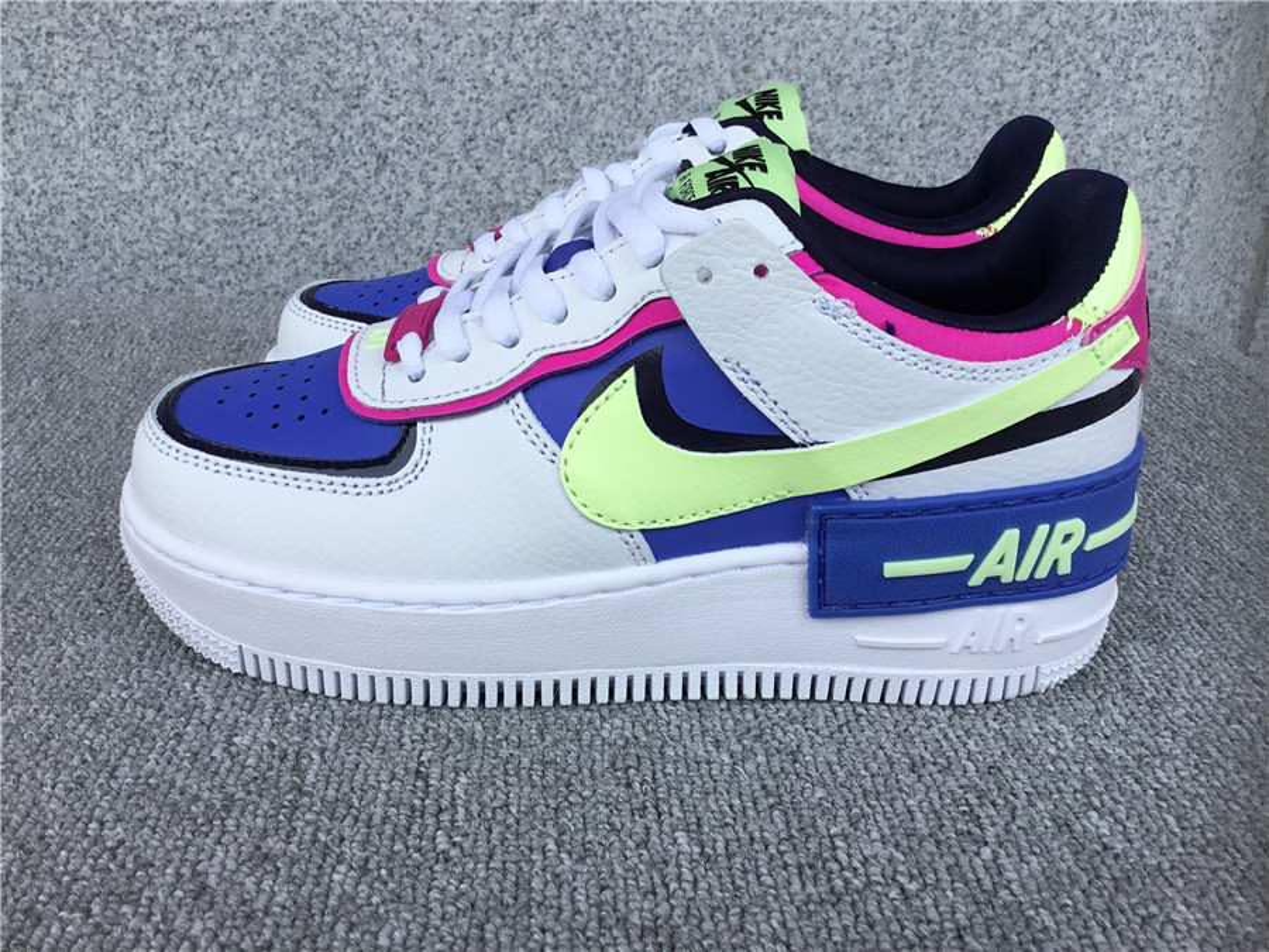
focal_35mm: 31
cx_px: 634
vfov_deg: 45.4
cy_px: 476
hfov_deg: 58.4
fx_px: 1136
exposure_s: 1/522
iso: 25
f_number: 2.4
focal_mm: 3.3
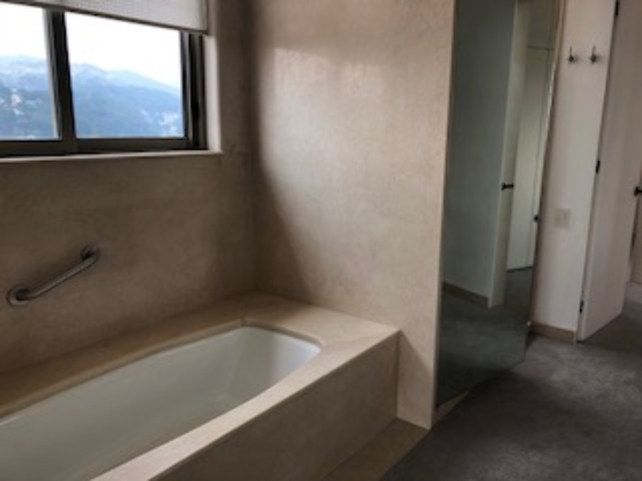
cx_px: 321
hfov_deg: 63.4
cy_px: 240
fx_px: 519
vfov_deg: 49.7
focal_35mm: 28
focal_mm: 4
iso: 32
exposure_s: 1/120
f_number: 1.8
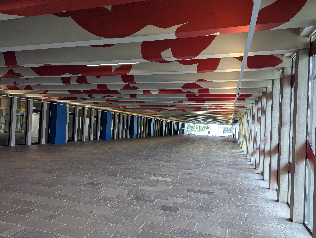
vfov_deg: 56.9
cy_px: 119
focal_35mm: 24
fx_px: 219
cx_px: 158
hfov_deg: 71.5
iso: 604
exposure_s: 1/775
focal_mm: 6.81
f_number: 1.85
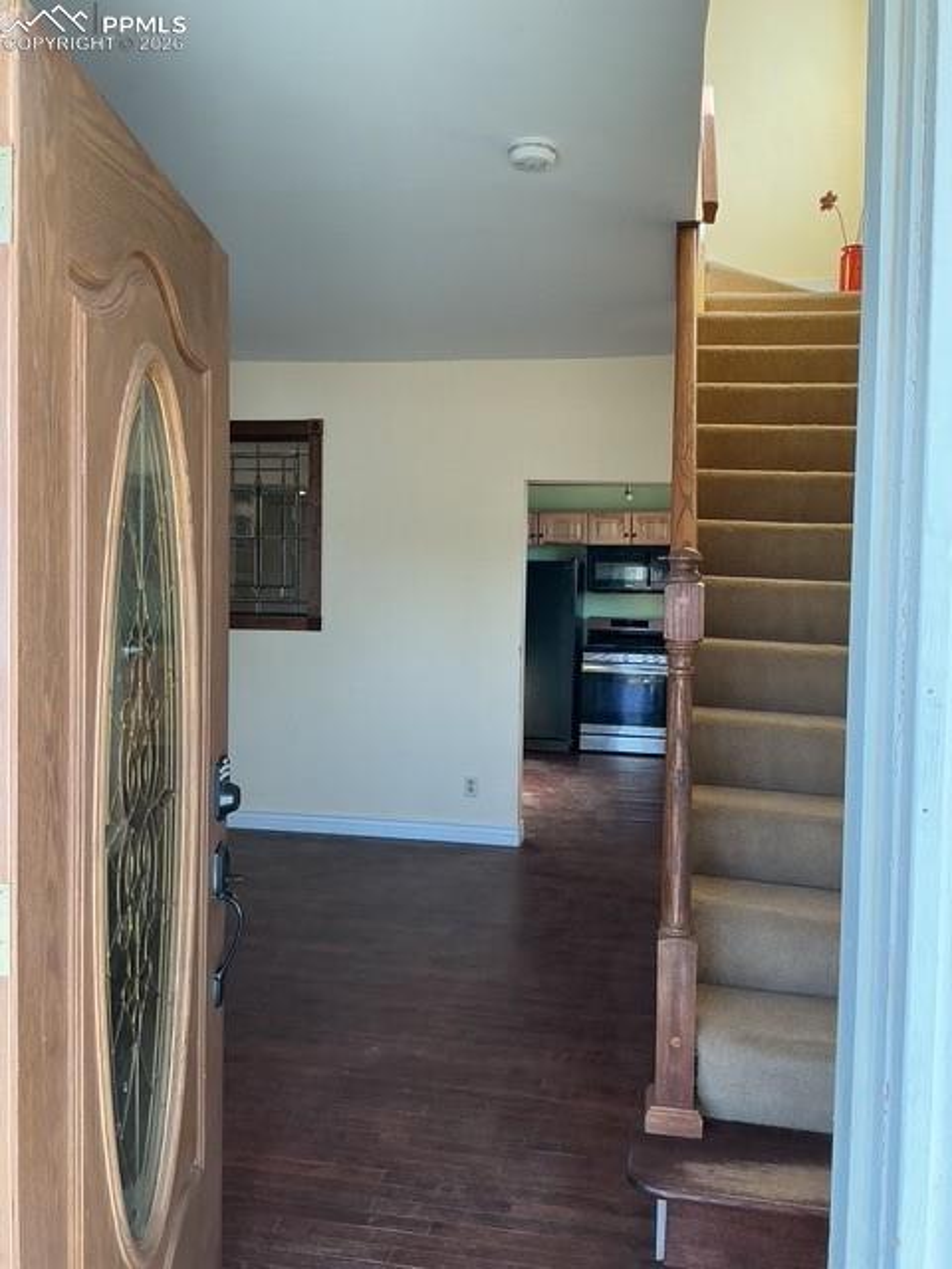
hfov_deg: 48.2
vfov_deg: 61.7
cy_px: 634
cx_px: 476
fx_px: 1063
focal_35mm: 29
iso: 50
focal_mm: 3
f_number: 1.8
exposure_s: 1/120
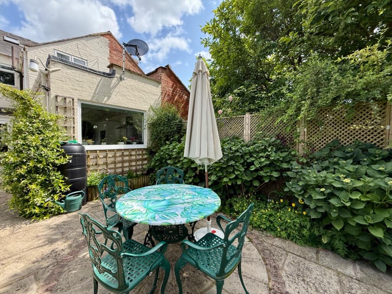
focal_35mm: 14
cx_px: 196
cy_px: 147
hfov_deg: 102.1
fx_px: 159
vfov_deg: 85.7
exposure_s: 1/955
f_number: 2.2
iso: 64
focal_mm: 2.22
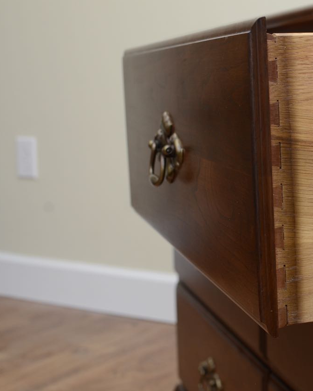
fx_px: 865
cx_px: 287
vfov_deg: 25.5
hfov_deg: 20.1
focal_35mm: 75
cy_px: 195
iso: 400
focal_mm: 35
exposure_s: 1/125
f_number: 5.6
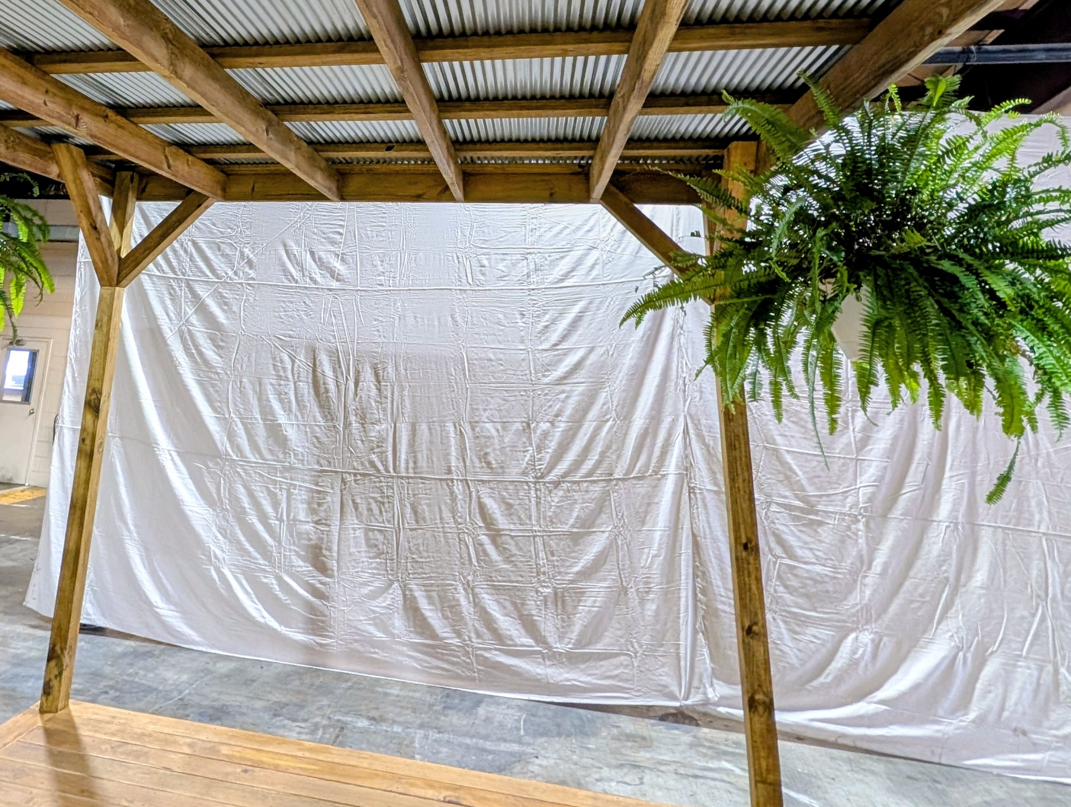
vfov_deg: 54.4
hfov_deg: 71.4
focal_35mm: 23
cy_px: 148
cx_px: 348
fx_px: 713
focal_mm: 2.02
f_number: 1.7
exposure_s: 1/74.2
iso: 152
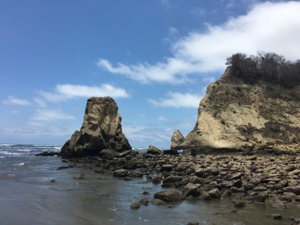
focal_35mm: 29
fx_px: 251
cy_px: 112
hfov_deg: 61.7
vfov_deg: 48.2
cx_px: 150
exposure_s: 1/2653
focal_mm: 4.15
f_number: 2.2
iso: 25
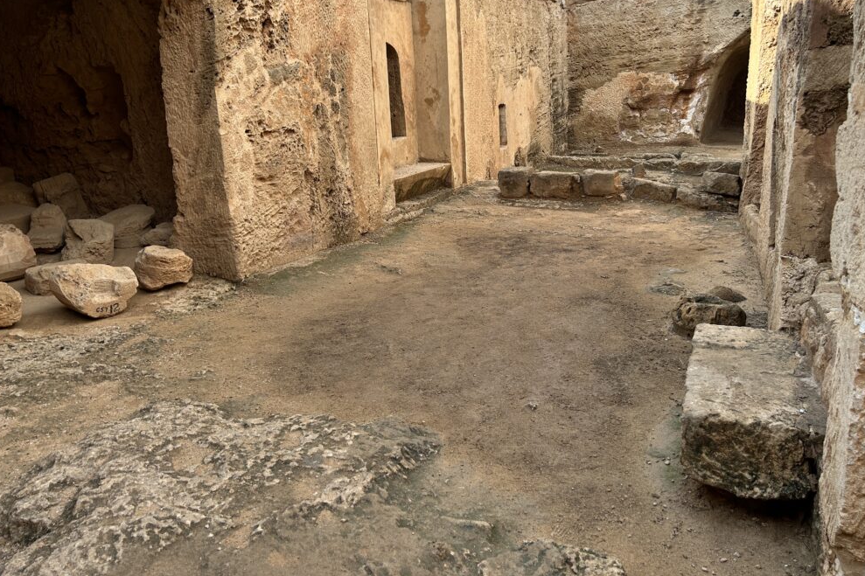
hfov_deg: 65.5
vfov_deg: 46.2
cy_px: 241
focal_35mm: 28
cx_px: 439
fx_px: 673
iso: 50
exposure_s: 1/1009
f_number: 1.5
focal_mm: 5.7
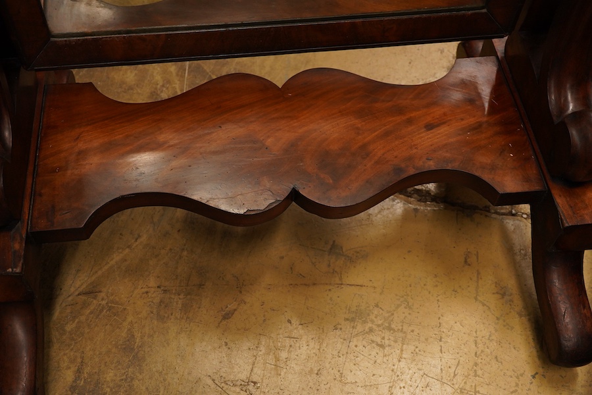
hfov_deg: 43.6
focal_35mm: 45
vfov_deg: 29.9
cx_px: 296
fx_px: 740
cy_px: 198
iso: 1250
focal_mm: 30
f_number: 3.5
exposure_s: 1/125
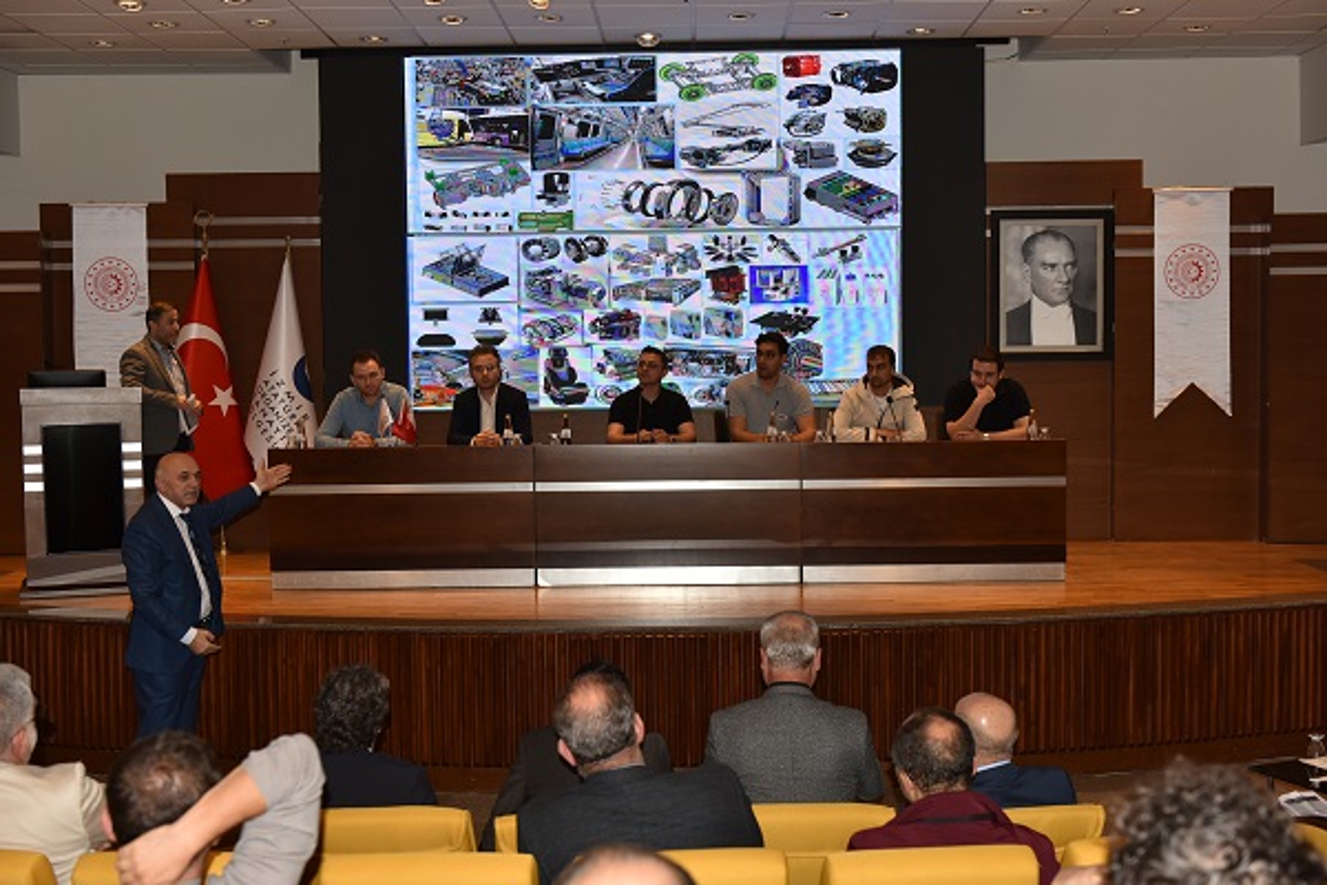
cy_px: 442
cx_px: 664
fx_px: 1659
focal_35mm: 45
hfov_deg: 43.6
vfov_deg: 29.9
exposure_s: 1/250
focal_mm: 45
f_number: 4
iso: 400
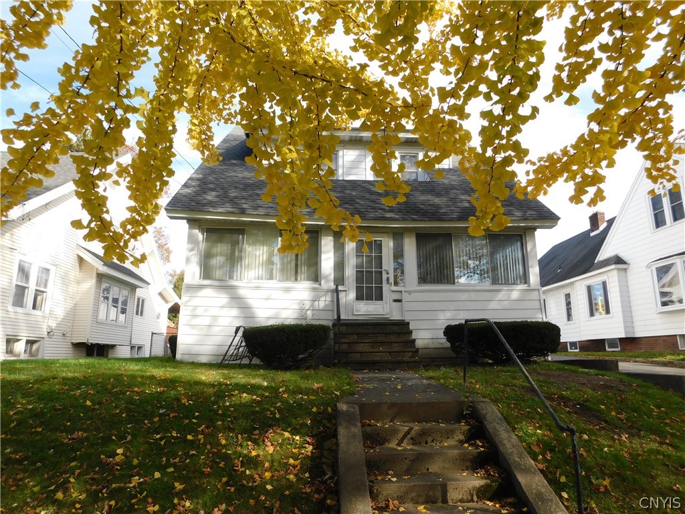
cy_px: 257
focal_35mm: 23
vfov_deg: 58.9
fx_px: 455
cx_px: 342
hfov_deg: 73.9
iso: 125
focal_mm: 4
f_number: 3
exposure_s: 1/500
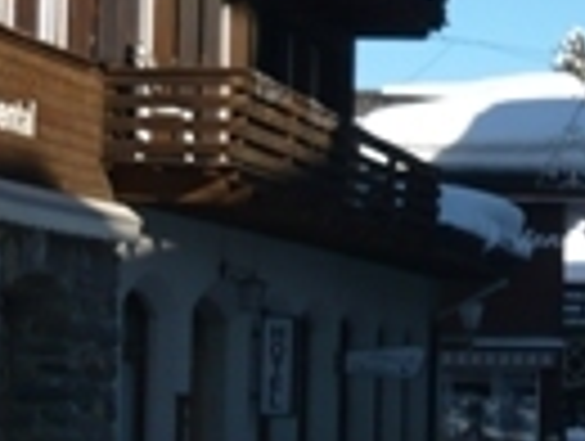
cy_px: 306
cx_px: 774
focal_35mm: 141
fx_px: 2387
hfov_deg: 13.4
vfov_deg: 10.5
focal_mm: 6.8
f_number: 9
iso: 100
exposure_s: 1/160
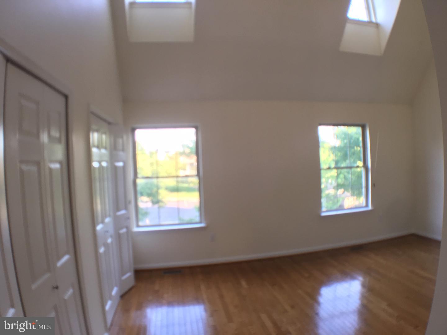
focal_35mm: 29
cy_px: 168
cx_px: 224
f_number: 2.2
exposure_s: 1/30
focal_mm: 4.15
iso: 50
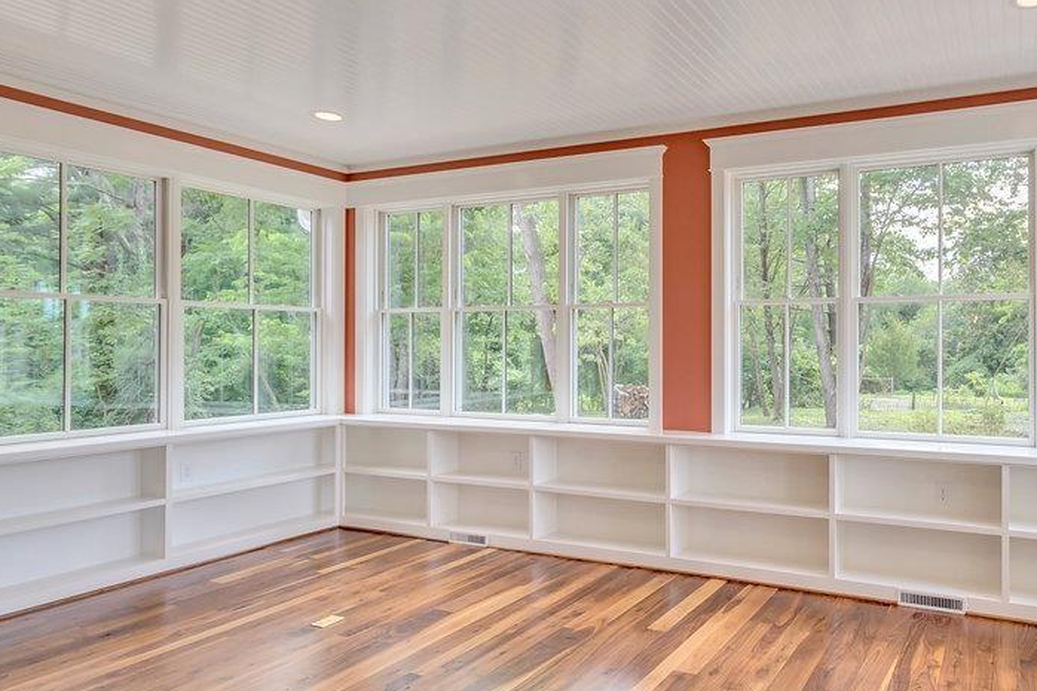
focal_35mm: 22
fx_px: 634
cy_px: 351
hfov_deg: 74.6
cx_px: 738
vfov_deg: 57.2
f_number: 9
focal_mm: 10
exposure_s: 1/20
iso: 400
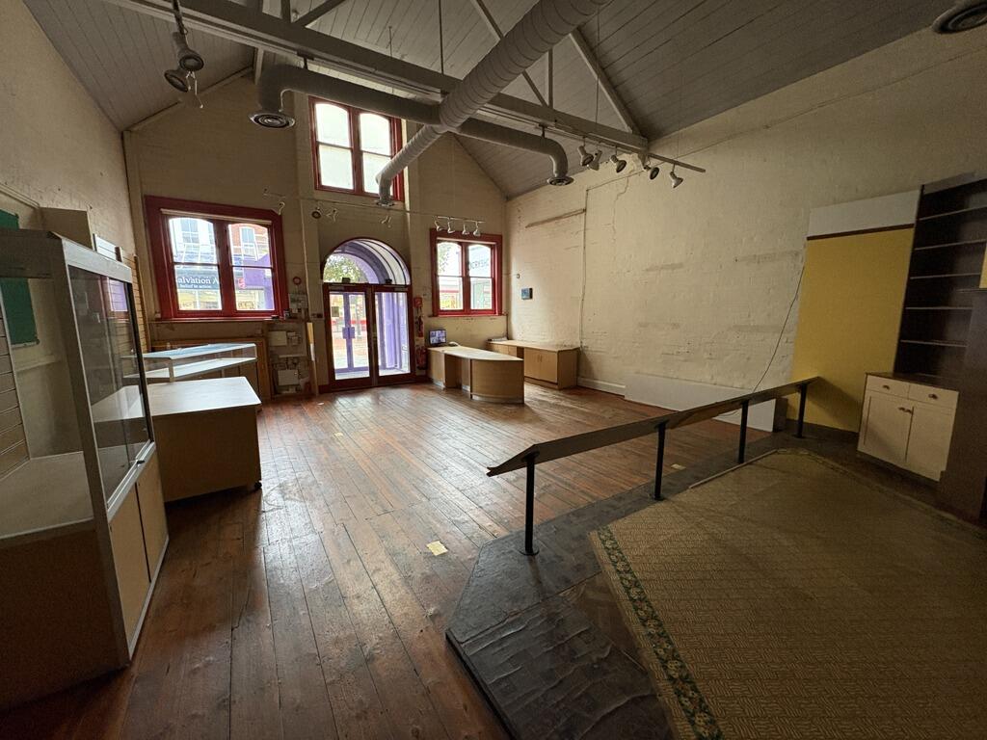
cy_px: 370
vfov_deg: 85.7
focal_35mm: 14
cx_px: 494
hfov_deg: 102.1
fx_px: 399
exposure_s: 1/60
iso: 500
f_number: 2.2
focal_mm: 2.22
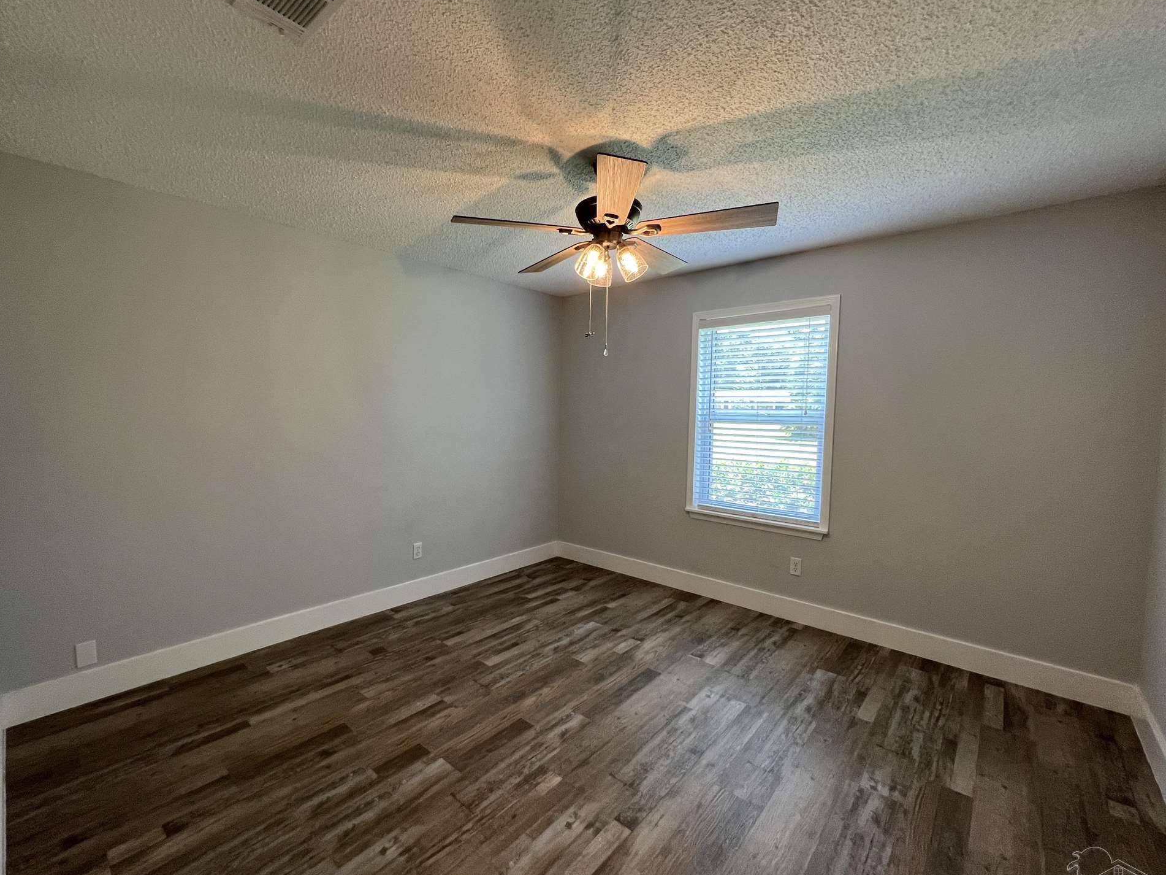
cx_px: 549
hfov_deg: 102.0
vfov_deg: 85.7
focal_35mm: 14
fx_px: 472
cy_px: 442
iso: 125
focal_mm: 1.57
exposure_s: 1/120
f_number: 1.8
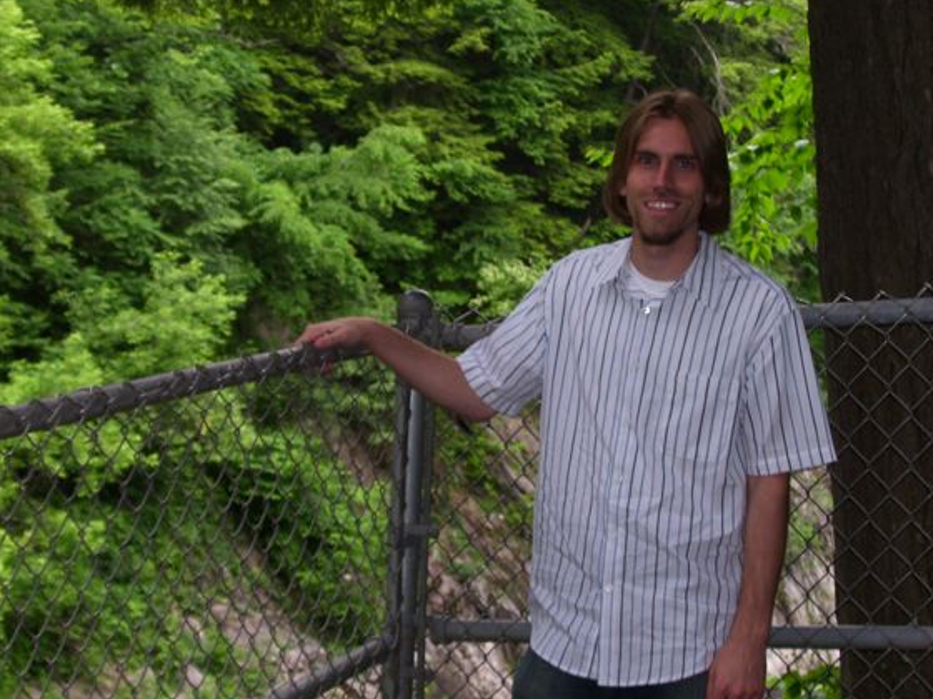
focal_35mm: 80
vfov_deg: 18.4
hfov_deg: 24.4
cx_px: 453
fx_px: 2156
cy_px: 383
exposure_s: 1/90
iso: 80
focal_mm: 11.6
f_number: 4
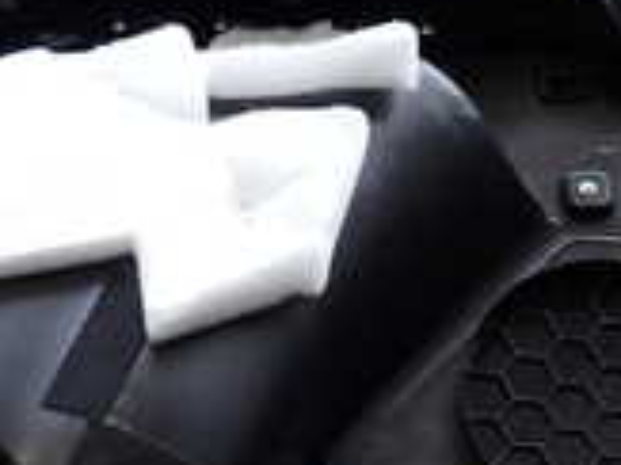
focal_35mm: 92
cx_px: 225
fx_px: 1649
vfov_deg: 16.0
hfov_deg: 21.3
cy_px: 160
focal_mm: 4.5
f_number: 2.8
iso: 100
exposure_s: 1/60
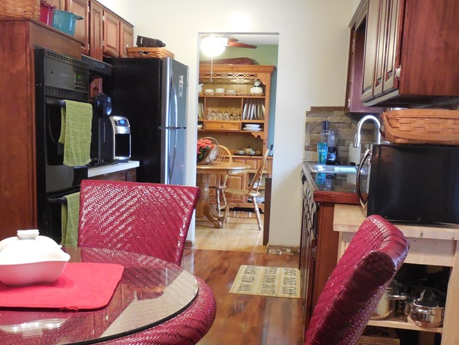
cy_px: 232
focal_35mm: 43
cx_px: 188
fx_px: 570
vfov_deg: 33.3
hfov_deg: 43.7
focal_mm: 5.3
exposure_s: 1/10
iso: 800
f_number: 3.8
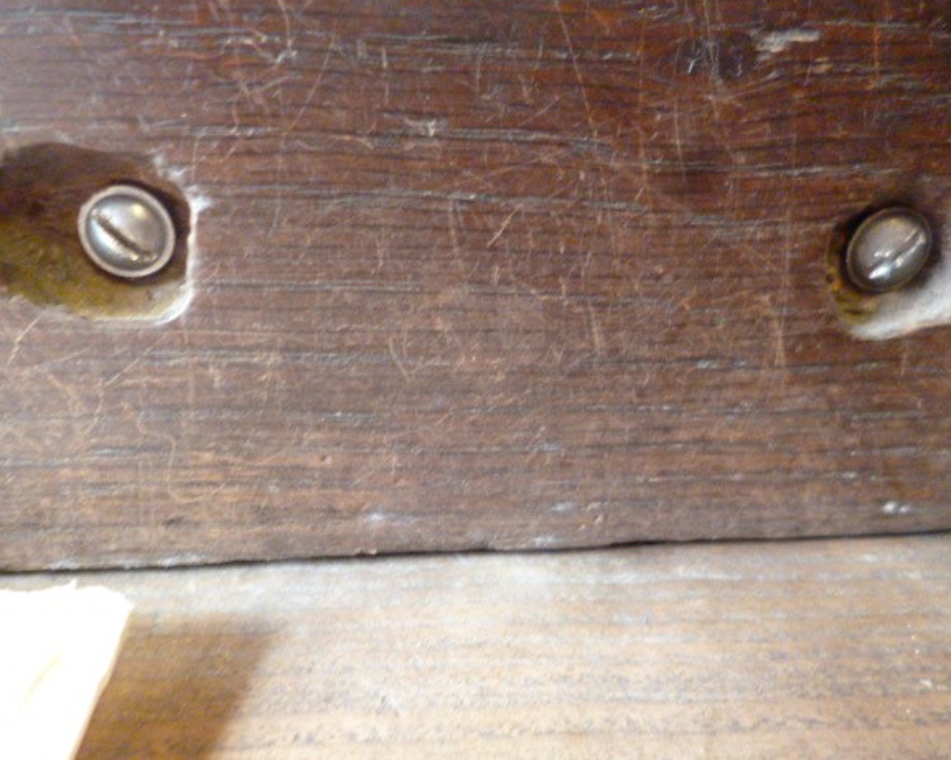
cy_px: 374
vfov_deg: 54.9
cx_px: 488
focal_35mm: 26
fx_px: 731
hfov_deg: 66.0
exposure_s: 1/20
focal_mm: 4.3
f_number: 2.5
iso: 800
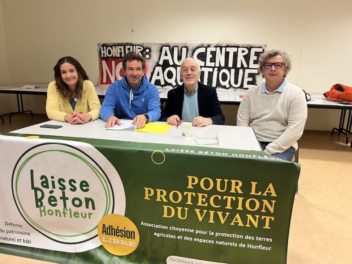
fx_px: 264
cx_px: 176
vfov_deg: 53.1
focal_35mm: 26
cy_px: 132
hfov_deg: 67.3
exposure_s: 1/50
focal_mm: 5.1
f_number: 1.6
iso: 125
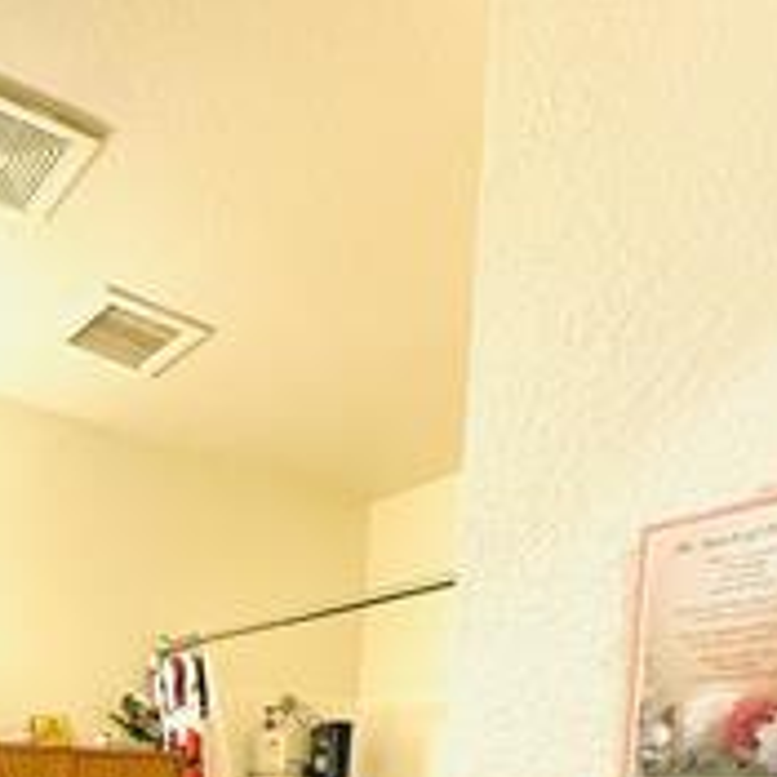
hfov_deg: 45.8
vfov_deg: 37.6
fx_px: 863
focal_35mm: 34
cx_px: 147
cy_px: 915
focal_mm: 2.22
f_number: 2.2
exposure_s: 1/120
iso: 500
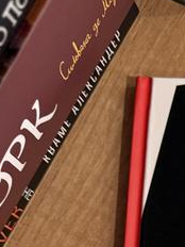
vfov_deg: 16.8
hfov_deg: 12.6
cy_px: 376
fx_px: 755
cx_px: 341
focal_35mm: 106
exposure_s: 1/50
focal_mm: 6.76
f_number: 1.78
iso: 250
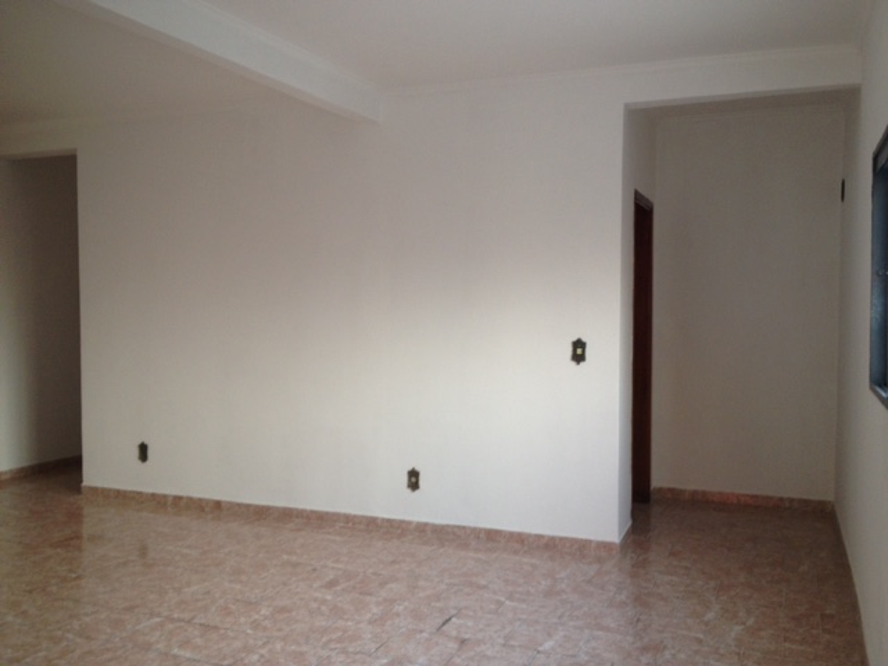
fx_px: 898
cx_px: 444
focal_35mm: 35
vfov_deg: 40.7
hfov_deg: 52.6
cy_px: 333
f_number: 2.4
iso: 64
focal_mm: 4.28
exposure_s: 1/20
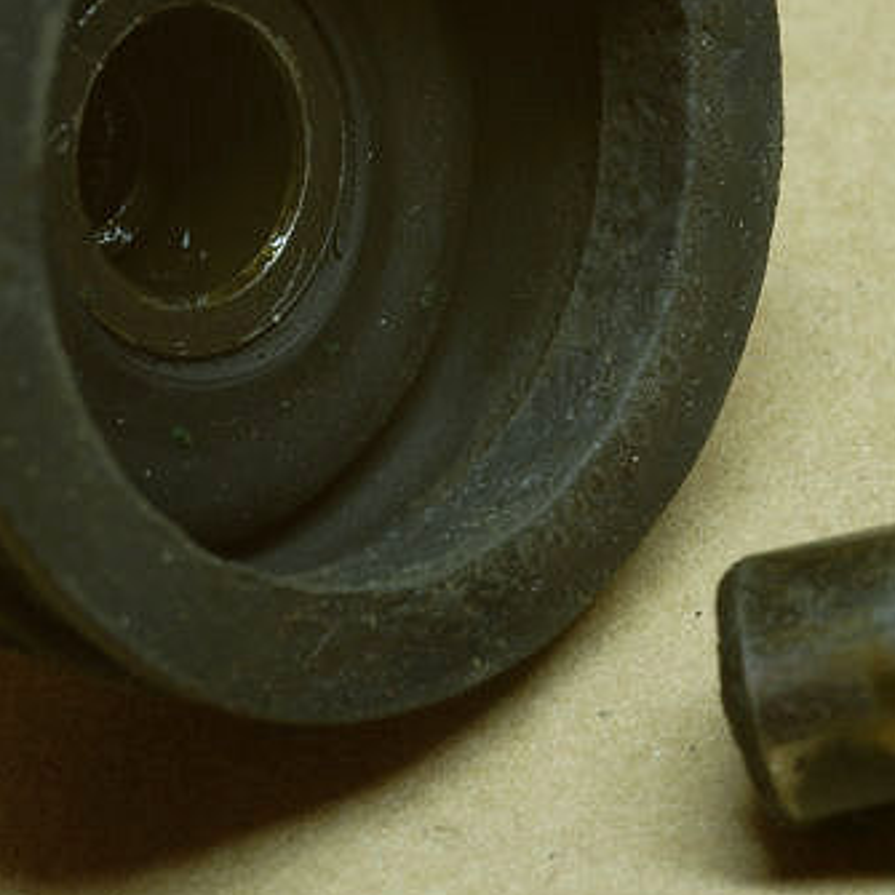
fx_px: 9361
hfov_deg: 5.5
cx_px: 403
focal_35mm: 320
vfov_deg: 5.5
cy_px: 216
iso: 200
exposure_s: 1.1
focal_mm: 105
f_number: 11
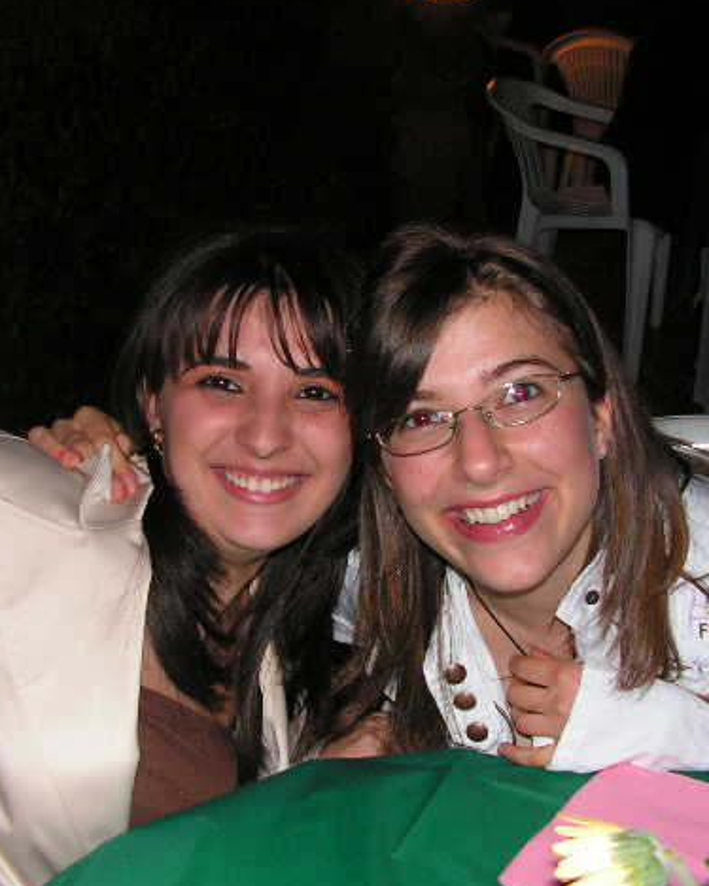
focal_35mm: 48
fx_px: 1259
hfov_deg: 31.4
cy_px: 444
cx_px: 346
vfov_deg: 38.8
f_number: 3.2
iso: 200
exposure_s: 1/40
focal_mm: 6
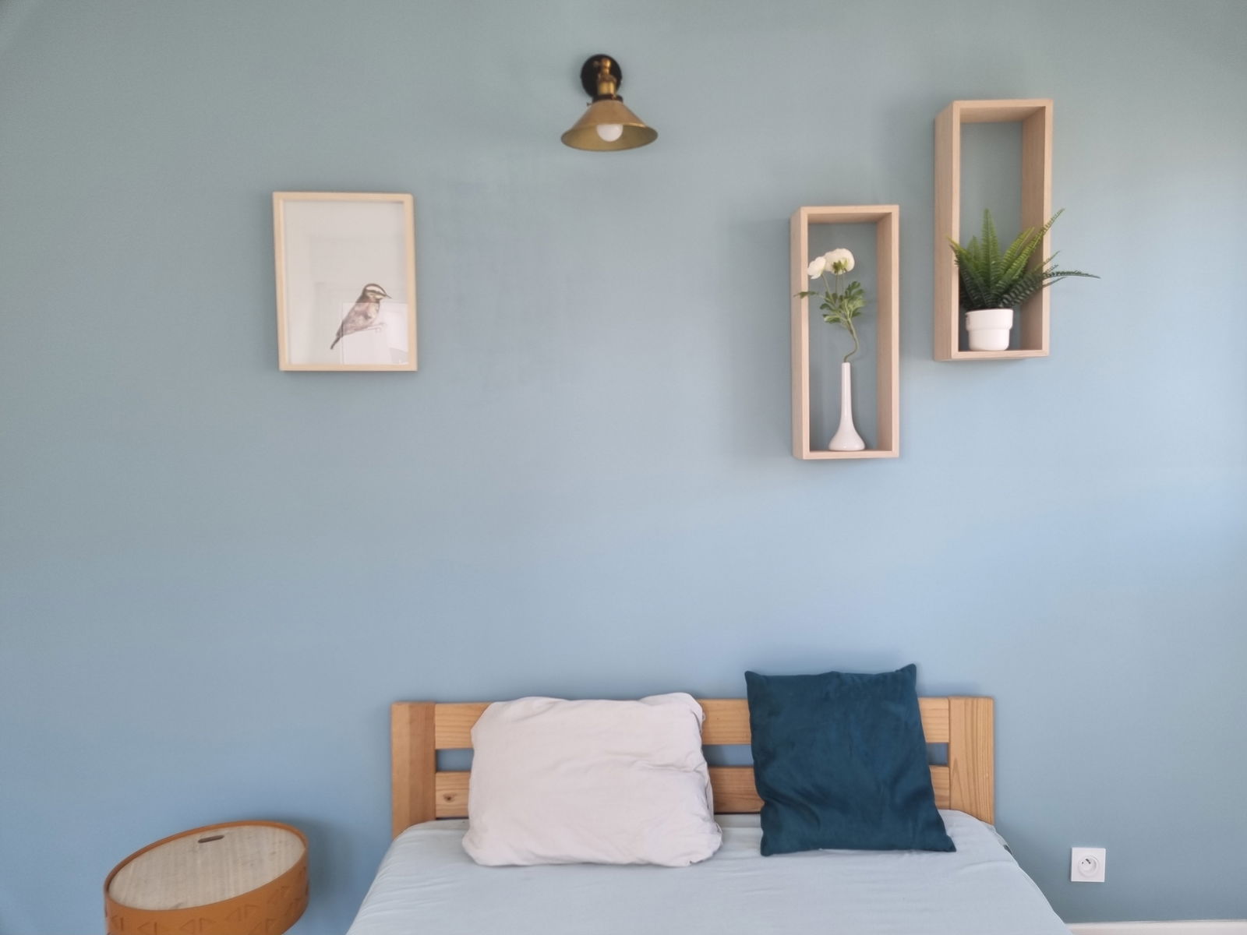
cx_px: 624
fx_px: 937
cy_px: 468
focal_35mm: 26
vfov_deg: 53.1
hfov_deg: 67.3
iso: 50
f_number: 1.8
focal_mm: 5.4
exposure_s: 1/106
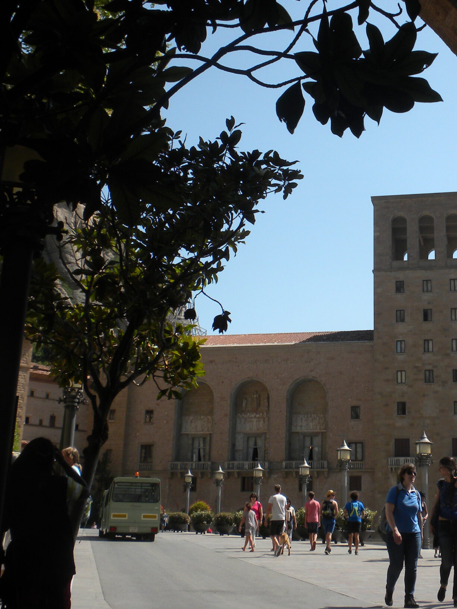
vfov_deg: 33.1
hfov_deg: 25.0
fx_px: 1021
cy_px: 235
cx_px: 331
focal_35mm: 58
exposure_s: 1/104
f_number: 10
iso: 64
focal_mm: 6.6
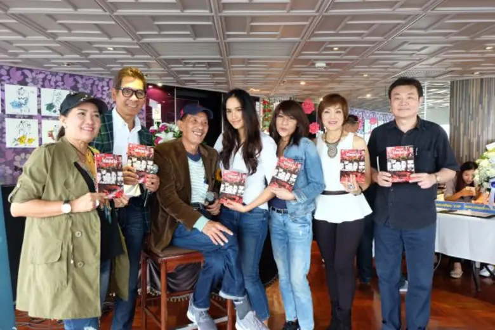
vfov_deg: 47.9
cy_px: 165
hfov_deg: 67.4
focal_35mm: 27
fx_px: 371
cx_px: 248
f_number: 4.5
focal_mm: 18.2
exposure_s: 1/20
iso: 2000
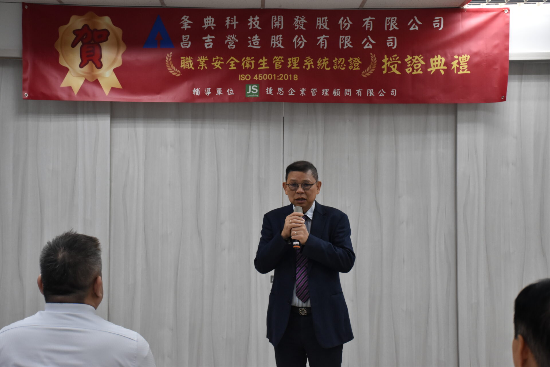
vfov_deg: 20.2
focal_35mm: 68
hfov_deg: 29.9
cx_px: 275
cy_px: 184
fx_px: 1031
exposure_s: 1/100
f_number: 5
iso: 1600
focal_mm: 45
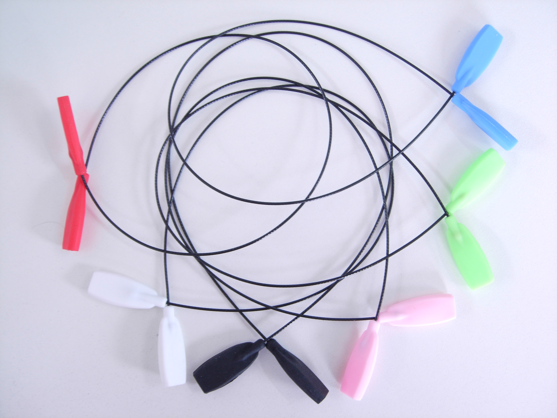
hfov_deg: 51.4
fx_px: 579
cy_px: 209
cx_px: 278
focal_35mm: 36
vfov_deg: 39.7
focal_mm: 7.5
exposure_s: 1/4
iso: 61
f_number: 3.8
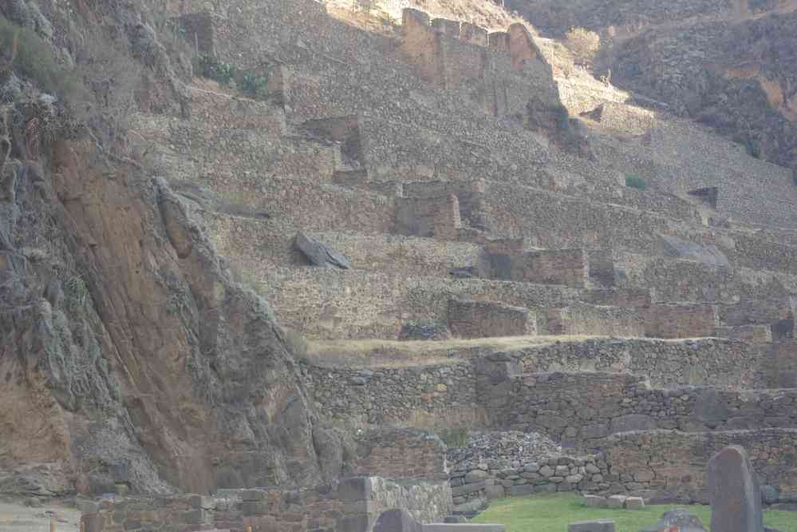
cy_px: 266
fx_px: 1826
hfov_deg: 24.6
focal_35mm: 82
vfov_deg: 16.6
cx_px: 398
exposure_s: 1/100
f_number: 9
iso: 1600
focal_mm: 55
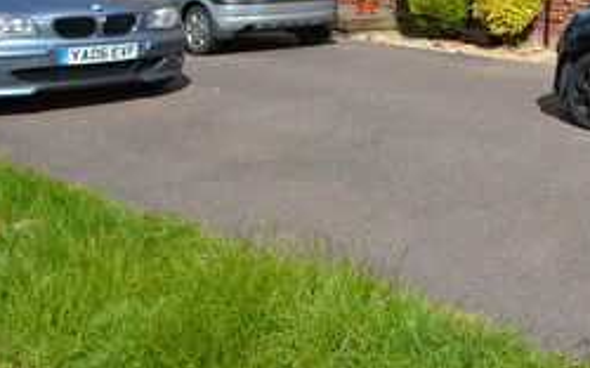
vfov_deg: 19.8
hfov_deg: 27.4
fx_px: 964
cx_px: 800
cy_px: -118
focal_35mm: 60
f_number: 8
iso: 100
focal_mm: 14
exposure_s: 1/250
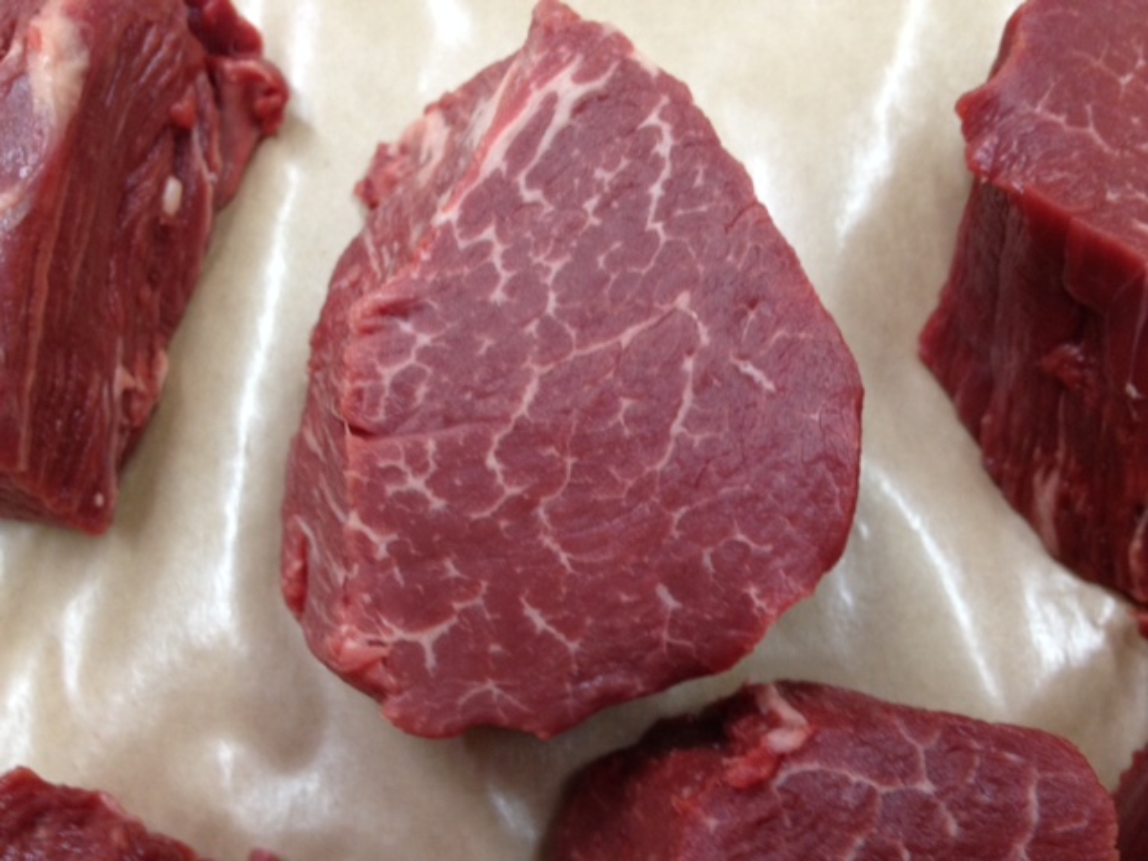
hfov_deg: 52.6
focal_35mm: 35
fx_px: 1161
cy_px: 430
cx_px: 574
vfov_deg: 40.7
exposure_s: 1/20
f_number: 2.4
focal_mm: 4.28
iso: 100
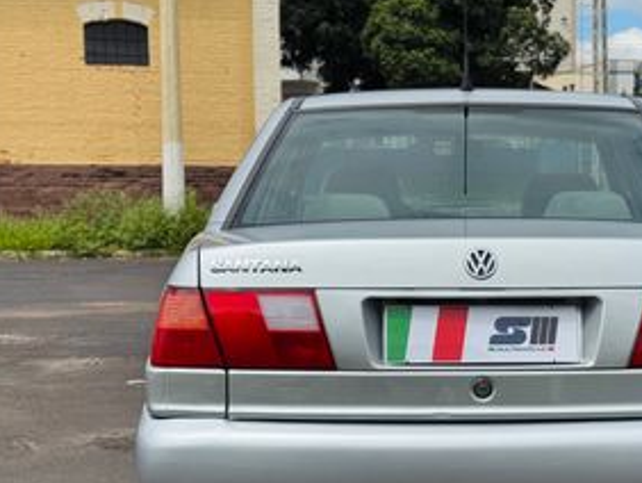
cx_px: 476
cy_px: 358
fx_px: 1485
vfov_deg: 18.4
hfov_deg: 24.2
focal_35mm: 80
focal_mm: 6.76
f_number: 1.78
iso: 80
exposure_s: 1/12500
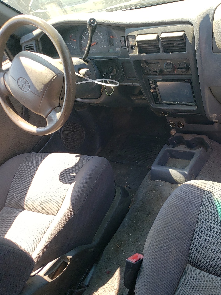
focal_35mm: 35
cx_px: 176
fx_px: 298
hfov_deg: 39.1
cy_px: 149
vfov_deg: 52.6
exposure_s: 1/400
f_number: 1.5
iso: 50
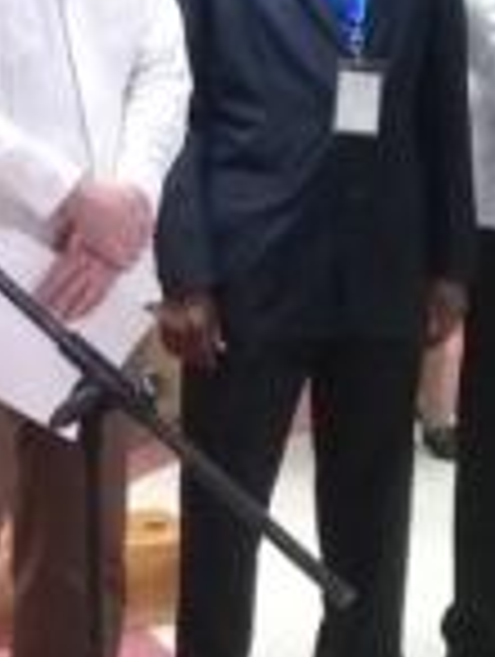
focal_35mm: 106
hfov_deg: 13.5
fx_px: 2015
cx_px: -151
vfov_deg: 18.5
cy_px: 207
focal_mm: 3.3
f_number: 2.2
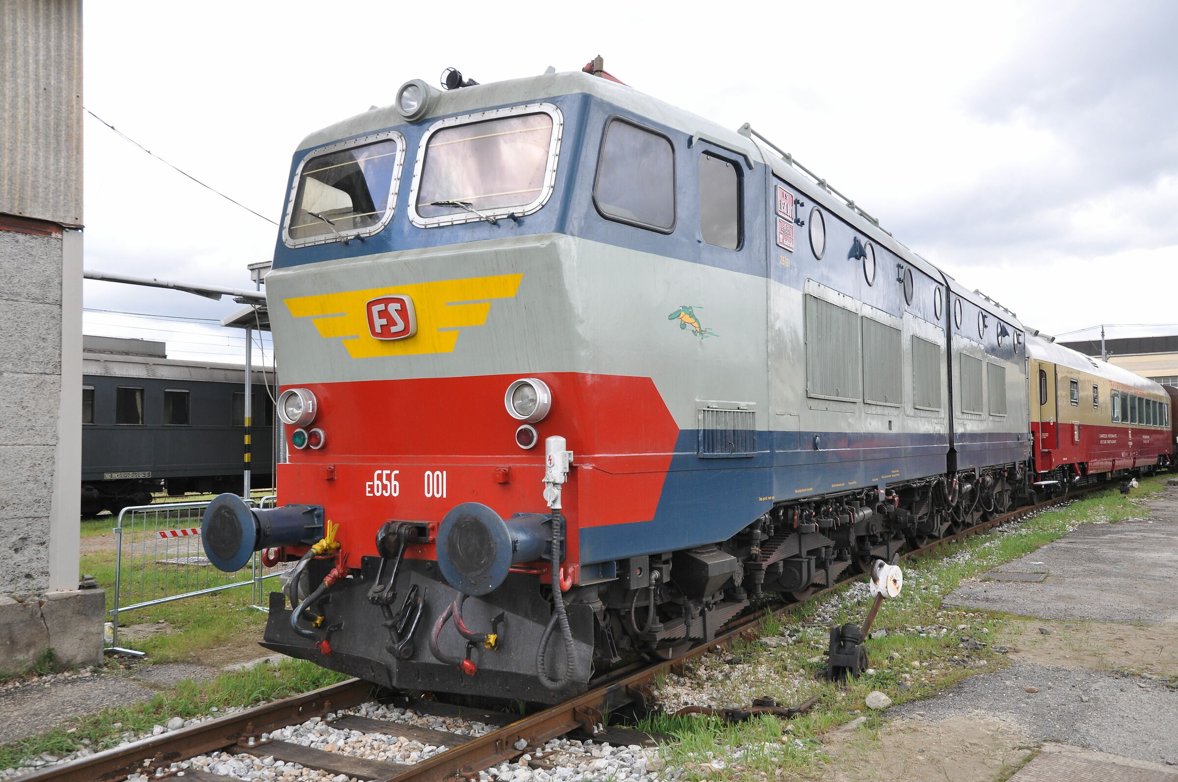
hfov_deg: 62.0
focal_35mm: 30
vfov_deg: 43.5
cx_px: 589
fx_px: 980
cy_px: 391
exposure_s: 1/180
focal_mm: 20
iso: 400
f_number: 6.7
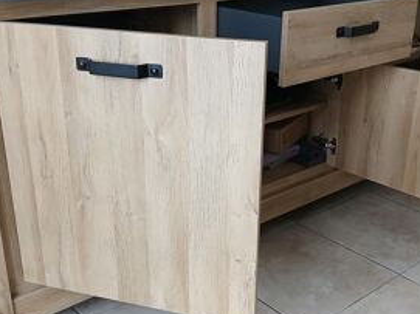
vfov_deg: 31.5
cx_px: 219
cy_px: 169
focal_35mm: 46
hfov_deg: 41.2
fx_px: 558
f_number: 1.8
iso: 200
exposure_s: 1/33.3
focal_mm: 3.98
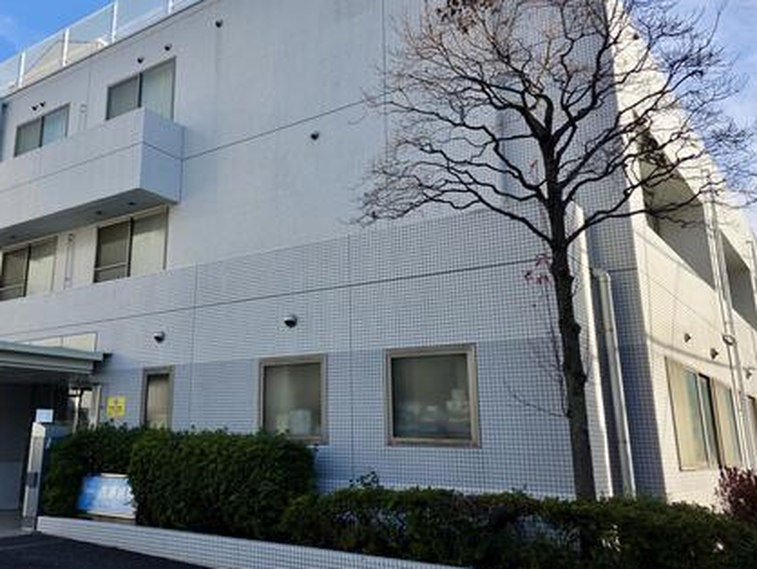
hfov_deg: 54.5
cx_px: 268
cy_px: 248
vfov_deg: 42.9
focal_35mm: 33
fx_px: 722
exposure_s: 1/3034
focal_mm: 6.3
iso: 80
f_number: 1.7
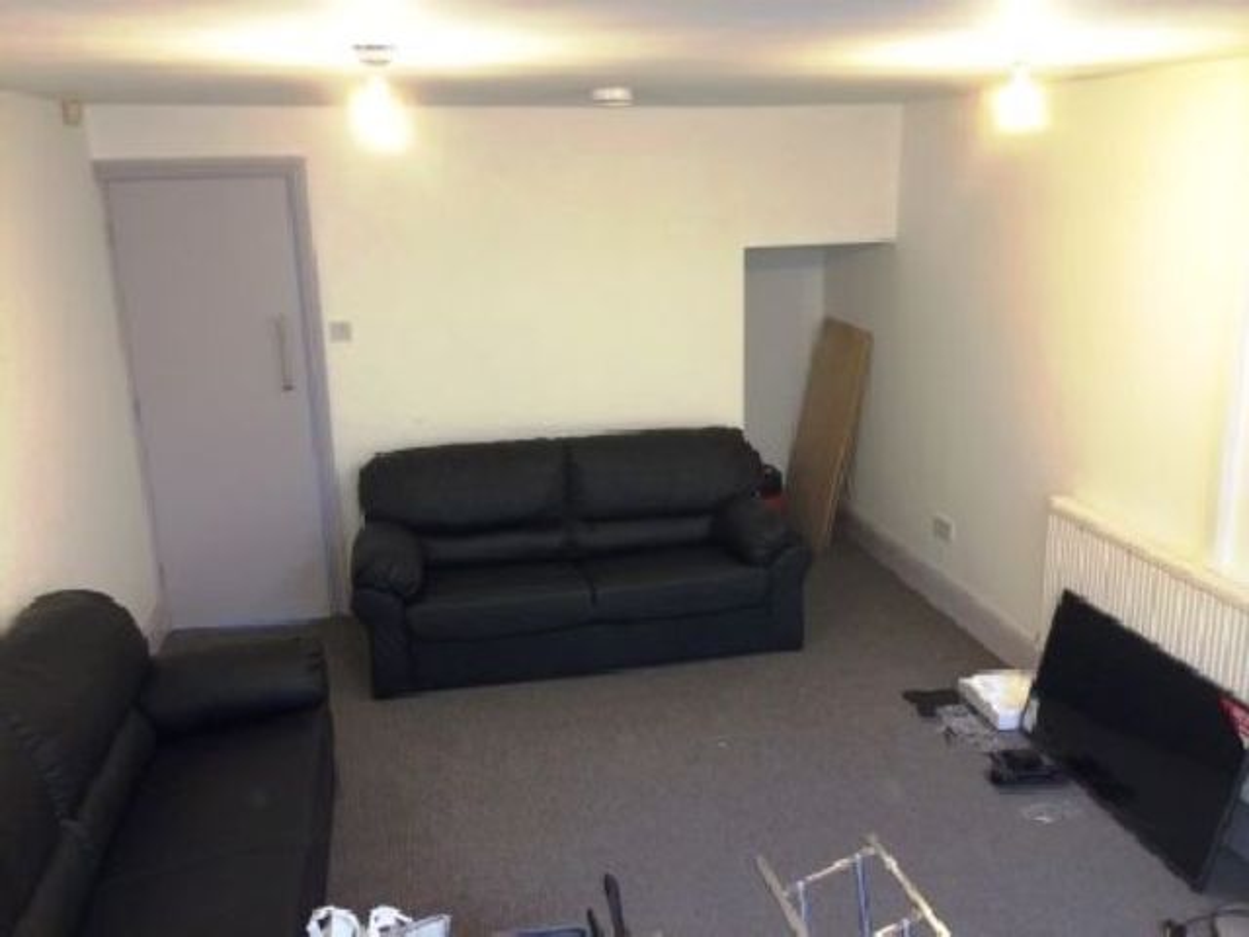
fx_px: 1082
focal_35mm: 30
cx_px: 624
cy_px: 468
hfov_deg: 60.0
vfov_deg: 46.8
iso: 200
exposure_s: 1/33
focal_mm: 4.12
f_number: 2.2
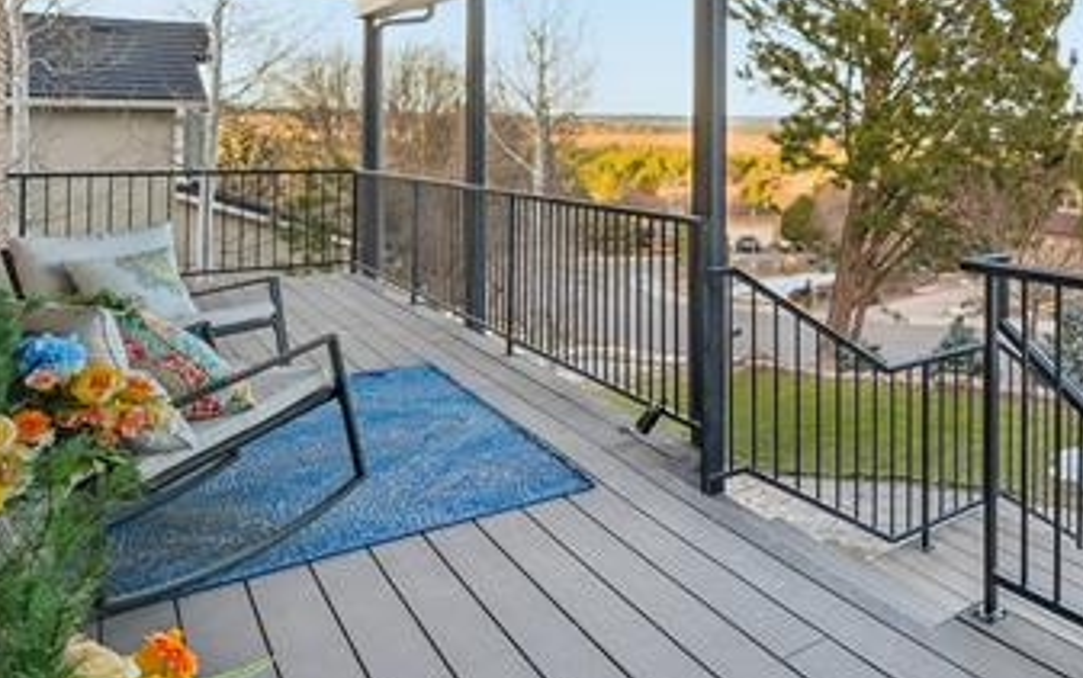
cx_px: 938
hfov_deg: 57.2
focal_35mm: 29
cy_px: 129
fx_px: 856
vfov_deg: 41.2
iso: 800
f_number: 8
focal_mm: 10
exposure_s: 1/30
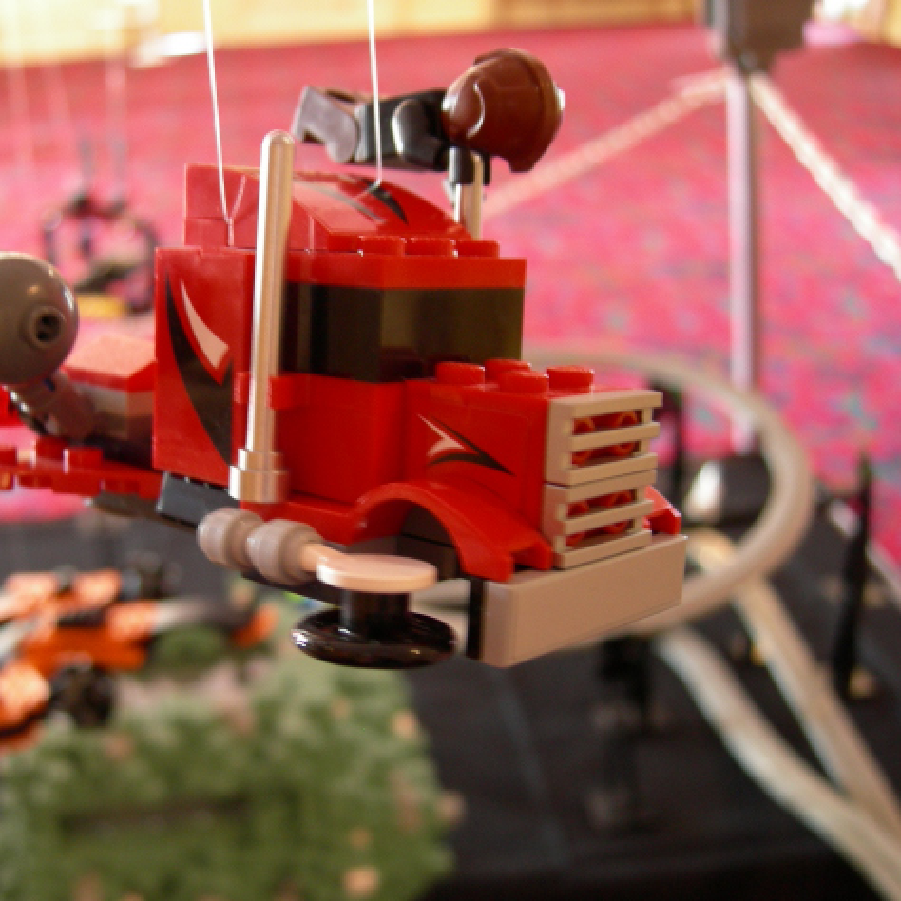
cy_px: 452
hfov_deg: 38.7
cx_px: 304
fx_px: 1266
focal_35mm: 43
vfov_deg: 39.2
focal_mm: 7.5
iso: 200
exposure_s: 1/3.6
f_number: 2.7
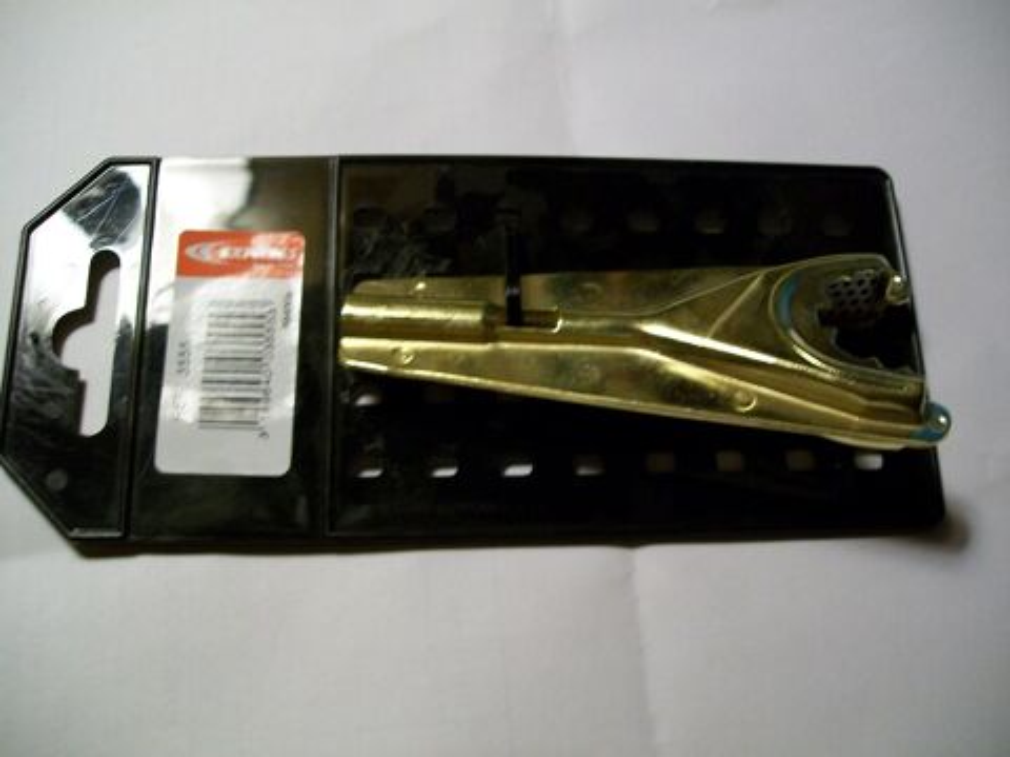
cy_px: 378
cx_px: 505
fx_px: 992
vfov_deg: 41.8
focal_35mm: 34
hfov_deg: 54.0
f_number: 2.7
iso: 164
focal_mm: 6.1
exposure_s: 1/8
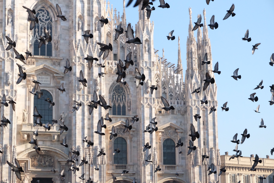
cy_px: 92
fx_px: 632
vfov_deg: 16.5
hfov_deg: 24.5
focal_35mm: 83
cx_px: 137
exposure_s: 1/4000
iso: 5000
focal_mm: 55
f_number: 9
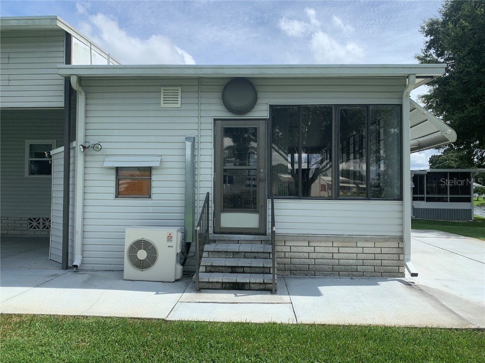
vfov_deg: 53.1
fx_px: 364
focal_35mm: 26
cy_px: 182
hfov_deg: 67.3
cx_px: 242
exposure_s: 1/2833
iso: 25
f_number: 1.8
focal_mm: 4.25
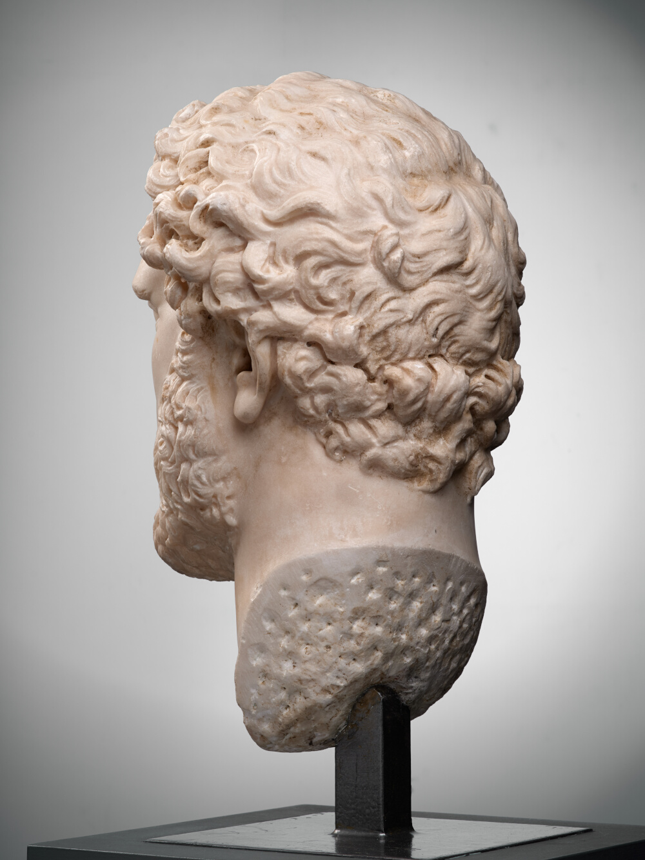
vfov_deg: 30.7
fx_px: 1565
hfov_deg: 23.3
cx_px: 322
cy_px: 430
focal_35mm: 63
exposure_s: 1/125
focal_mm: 80
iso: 100
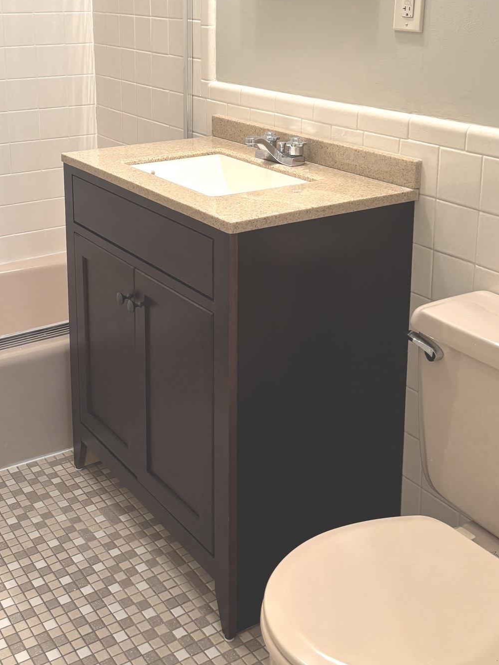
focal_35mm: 45
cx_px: 200
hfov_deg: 32.1
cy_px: 169
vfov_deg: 40.9
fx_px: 865
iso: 125
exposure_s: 1/60
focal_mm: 5.96
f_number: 1.6
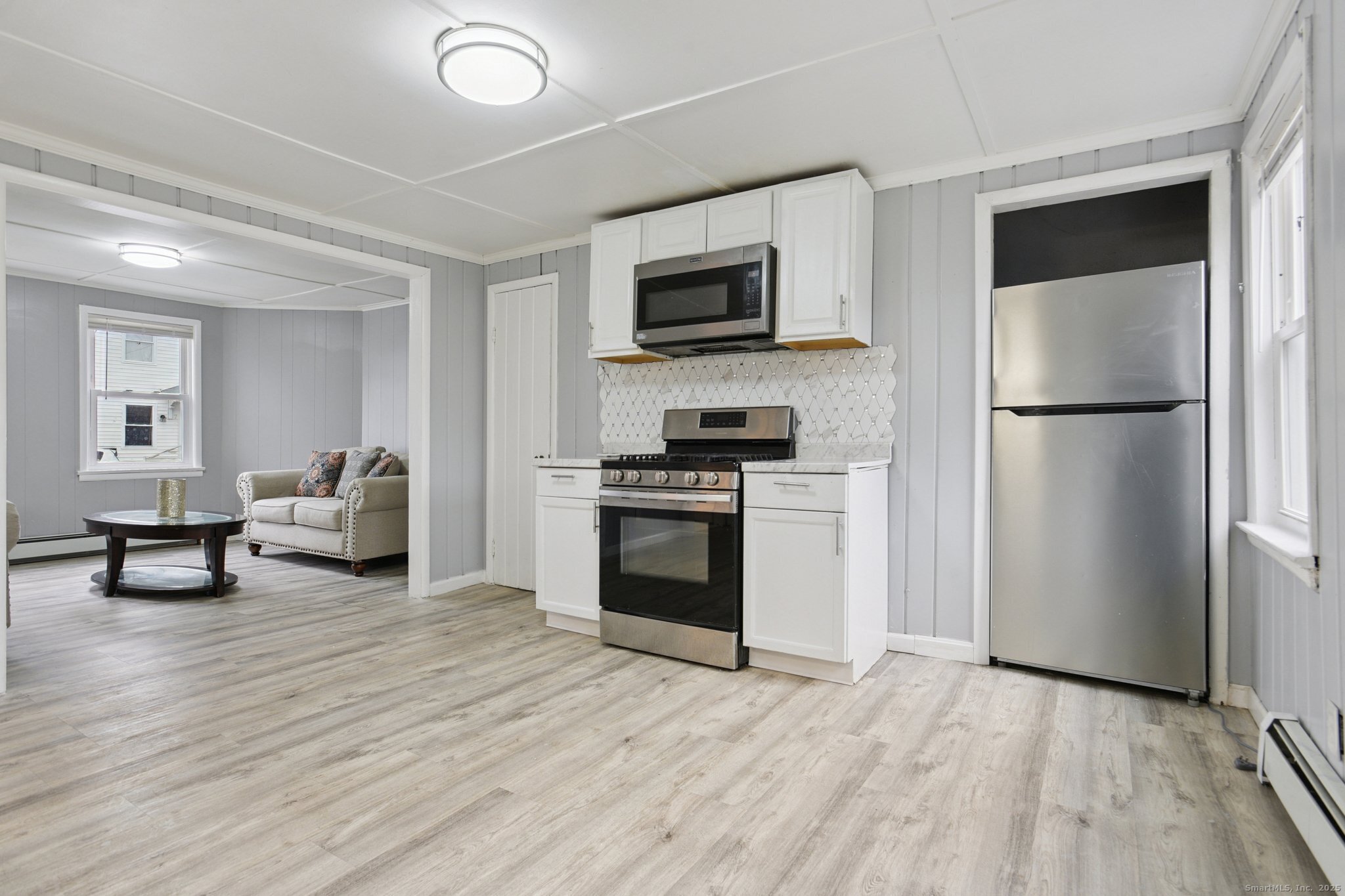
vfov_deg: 70.4
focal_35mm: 17
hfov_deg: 93.3
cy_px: 448
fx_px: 635
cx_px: 672
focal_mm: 17
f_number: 11
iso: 400
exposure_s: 1/20
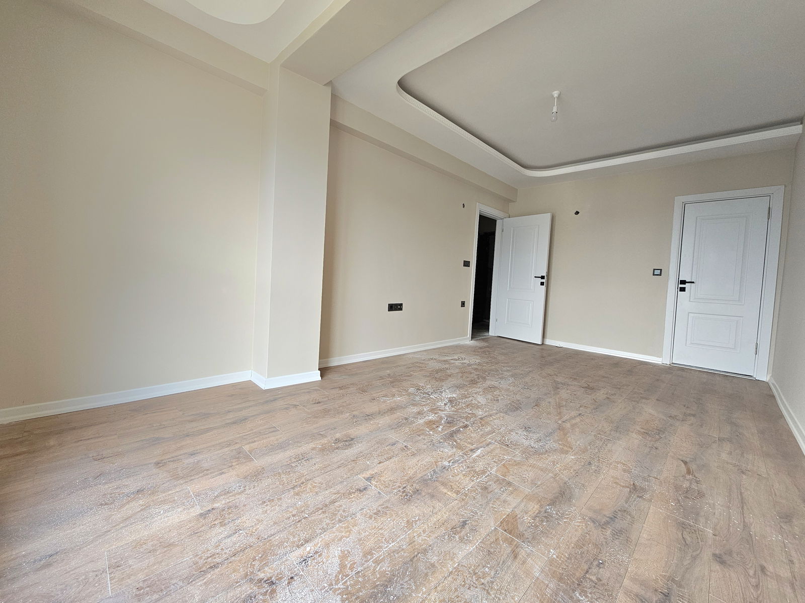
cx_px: 402
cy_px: 302
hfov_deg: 106.2
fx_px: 302
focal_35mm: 13
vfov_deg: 89.9
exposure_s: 1/50.3
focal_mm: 2.2
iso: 64
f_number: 2.2
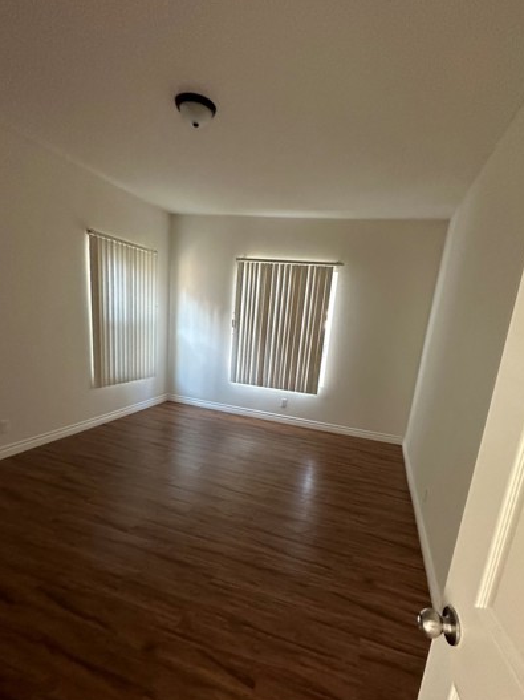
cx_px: 275
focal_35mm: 17
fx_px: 343
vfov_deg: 90.5
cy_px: 398
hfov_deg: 74.7
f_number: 2.2
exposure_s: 1/60
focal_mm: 2.22
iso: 500
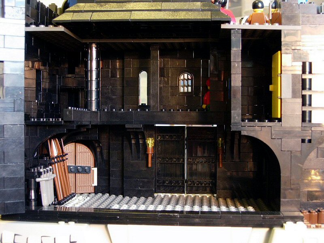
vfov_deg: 28.6
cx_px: 162
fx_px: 477
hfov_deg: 37.5
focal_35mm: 51
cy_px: 122
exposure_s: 1/3.2
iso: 200
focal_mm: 10.6
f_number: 3.2
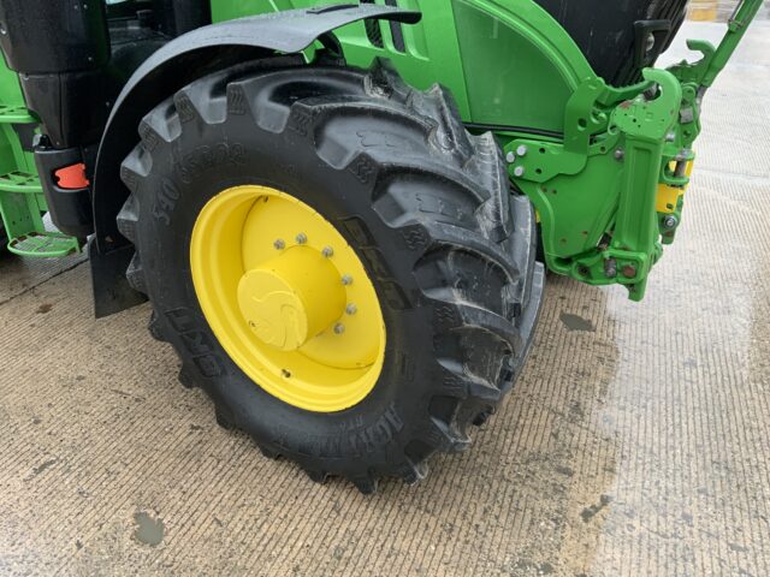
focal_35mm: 29
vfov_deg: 48.2
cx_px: 385
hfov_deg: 61.7
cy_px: 288
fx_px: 645
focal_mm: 3
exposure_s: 1/113
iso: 64
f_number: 1.8
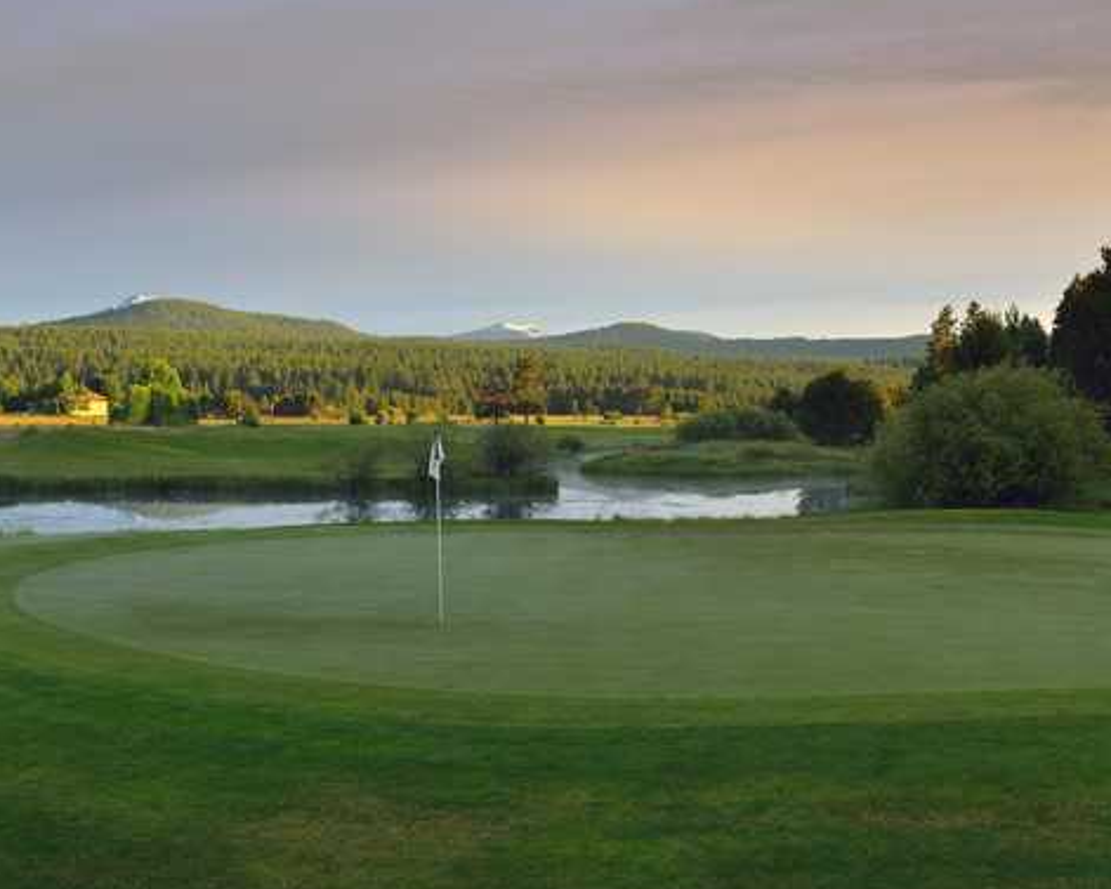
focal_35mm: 51
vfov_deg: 29.7
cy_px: 400
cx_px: 434
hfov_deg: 36.5
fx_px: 1677
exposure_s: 1/10
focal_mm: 40
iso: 200
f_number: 14
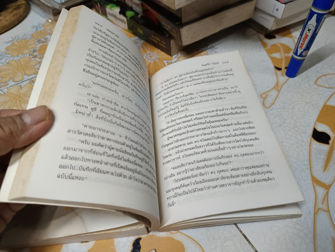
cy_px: 126
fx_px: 232
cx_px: 168
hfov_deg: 71.6
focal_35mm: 24
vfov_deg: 56.8
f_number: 1.7
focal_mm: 5.31
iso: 936
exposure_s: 1/33.3
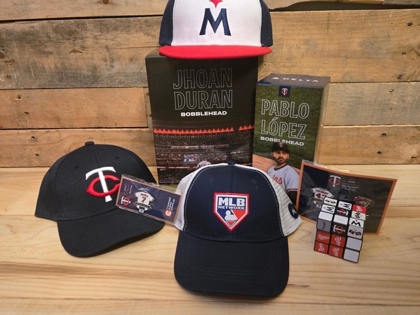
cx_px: 205
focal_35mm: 24
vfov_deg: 56.8
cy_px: 152
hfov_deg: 71.6
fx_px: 291
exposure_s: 1/60
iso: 1250
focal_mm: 5.4
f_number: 1.8
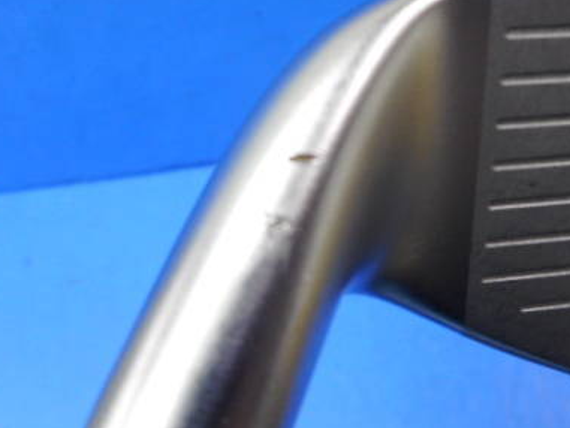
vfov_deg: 34.4
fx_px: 692
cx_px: 362
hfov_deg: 44.4
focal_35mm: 42
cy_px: 208
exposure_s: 1/30
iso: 110
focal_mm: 4.5
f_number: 3.7
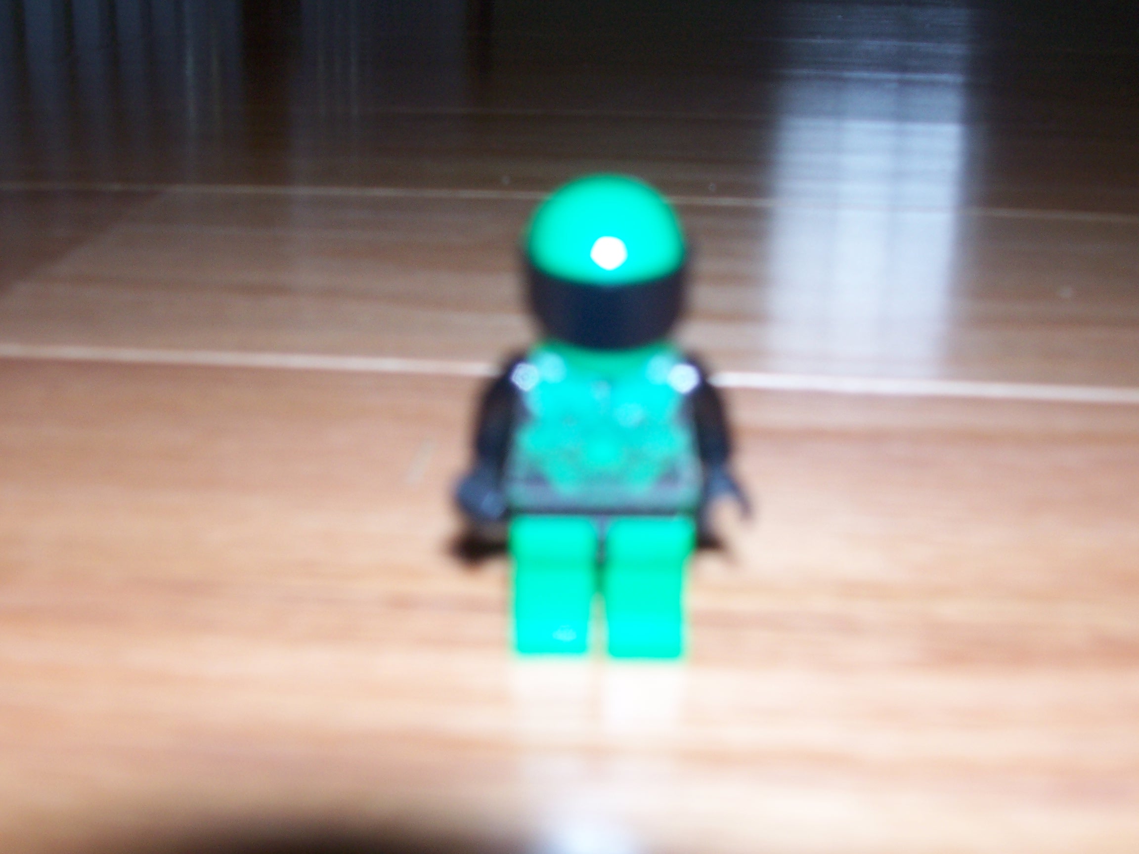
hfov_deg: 44.8
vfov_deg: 34.3
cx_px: 570
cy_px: 427
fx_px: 1382
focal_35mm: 42
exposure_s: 1/60
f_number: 2.8
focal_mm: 7.2
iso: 140
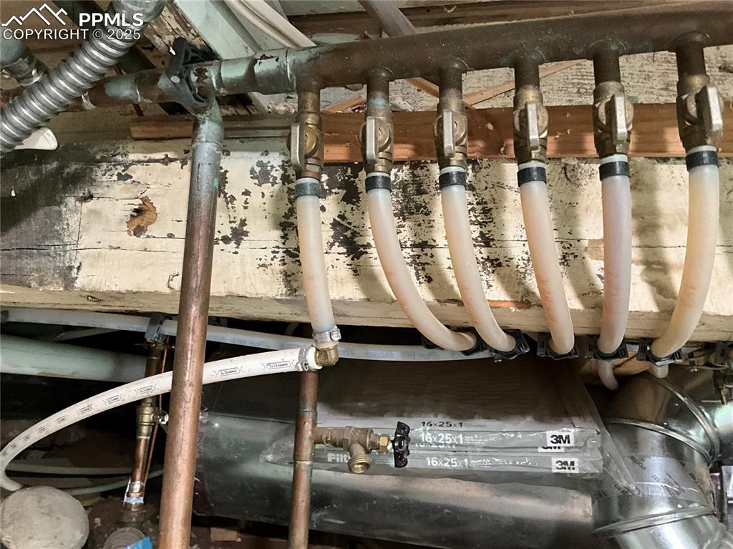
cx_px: 366
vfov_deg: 48.2
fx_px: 614
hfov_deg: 61.7
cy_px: 274
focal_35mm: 29
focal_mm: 3
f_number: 1.8
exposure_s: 1/30
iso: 400
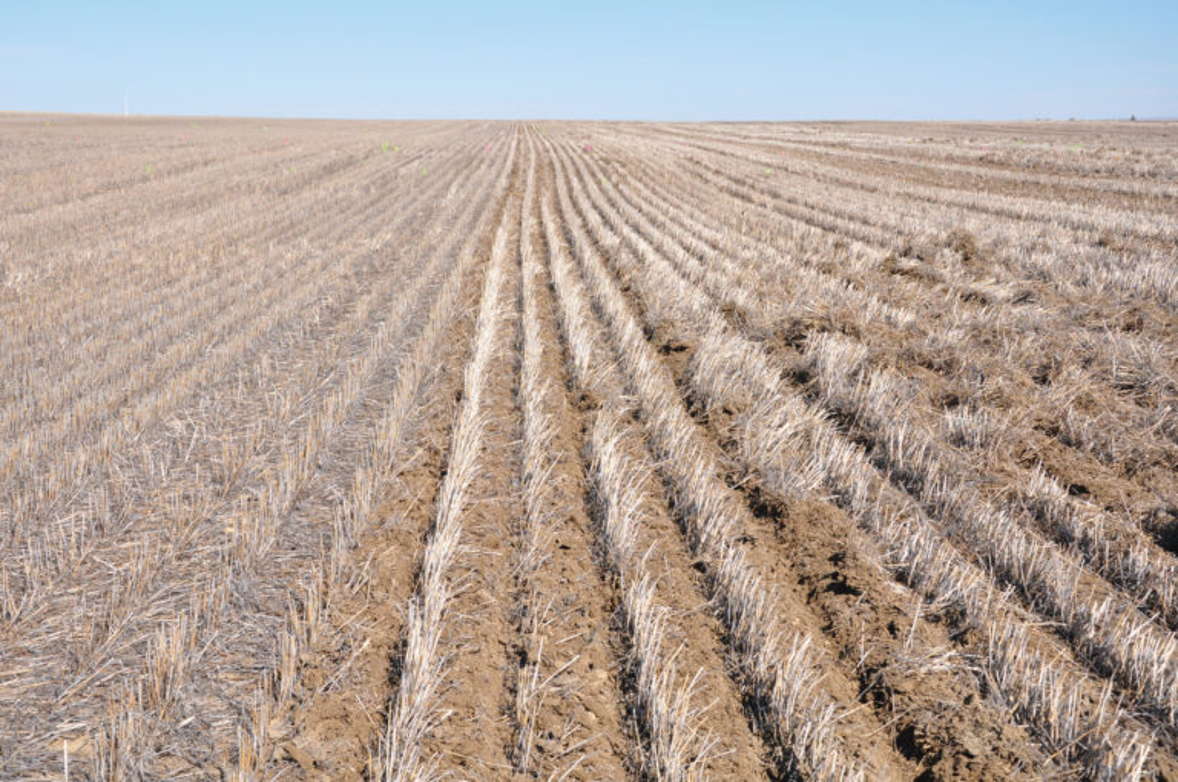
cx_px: 589
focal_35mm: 52
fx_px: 1716
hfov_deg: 37.9
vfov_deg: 25.7
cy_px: 391
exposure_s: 1/400
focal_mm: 35
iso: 200
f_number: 10
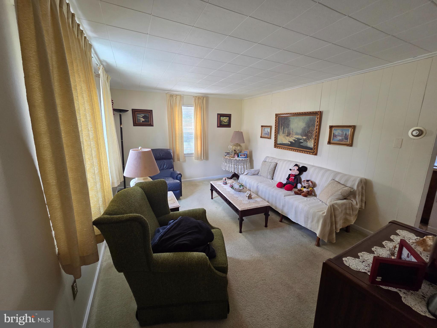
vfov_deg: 89.9
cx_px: 218
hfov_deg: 106.2
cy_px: 164
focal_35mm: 13
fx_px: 164
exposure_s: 1/60
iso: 160
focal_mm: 2.2
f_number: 2.2
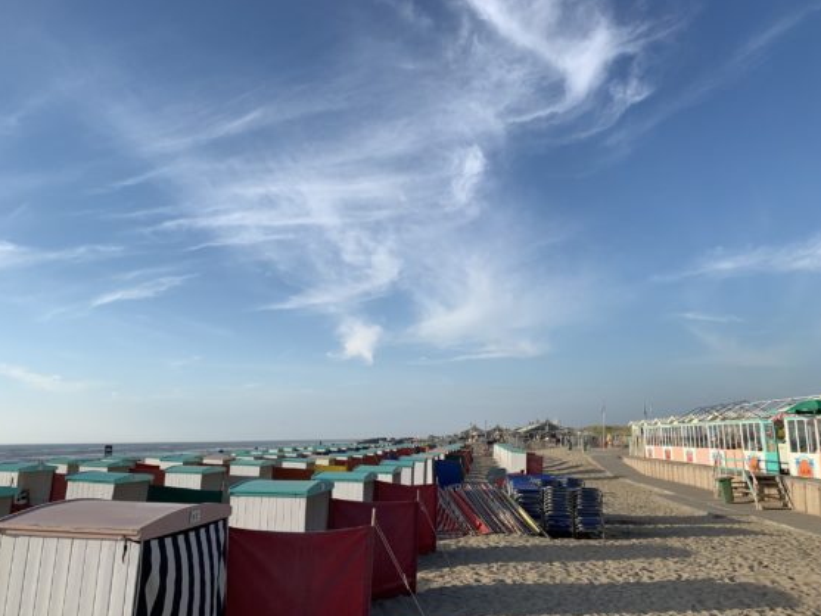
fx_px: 664
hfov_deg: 63.4
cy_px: 327
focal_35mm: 28
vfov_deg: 49.7
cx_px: 389
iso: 25
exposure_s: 1/2075
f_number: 1.8
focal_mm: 4.25
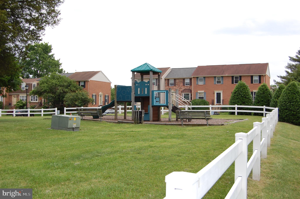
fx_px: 325
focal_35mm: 39
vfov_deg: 34.1
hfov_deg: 49.6
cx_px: 150
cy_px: 100
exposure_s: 1/500
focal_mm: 26
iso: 200
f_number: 7.1
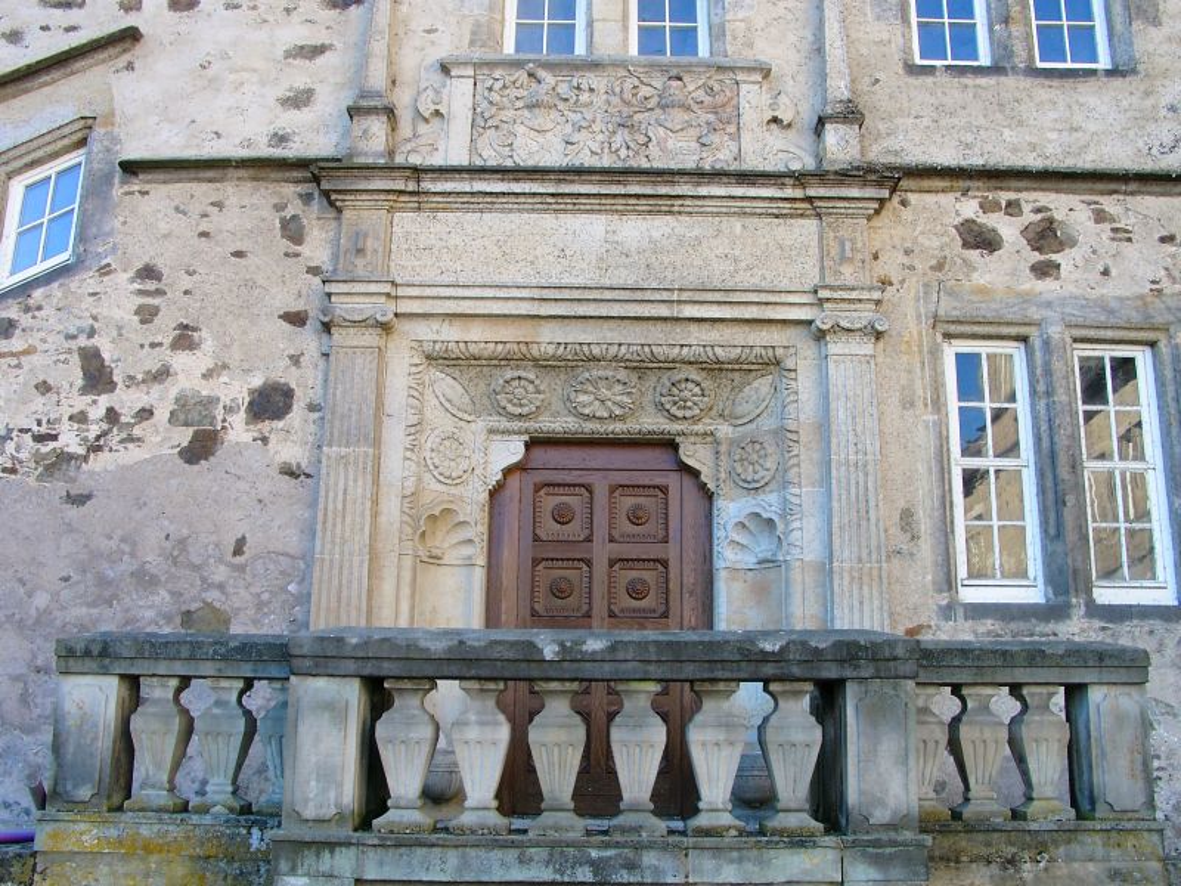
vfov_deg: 41.8
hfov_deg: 54.0
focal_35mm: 34
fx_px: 1160
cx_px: 590
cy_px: 443
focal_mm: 7.13
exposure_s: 1/109
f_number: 4
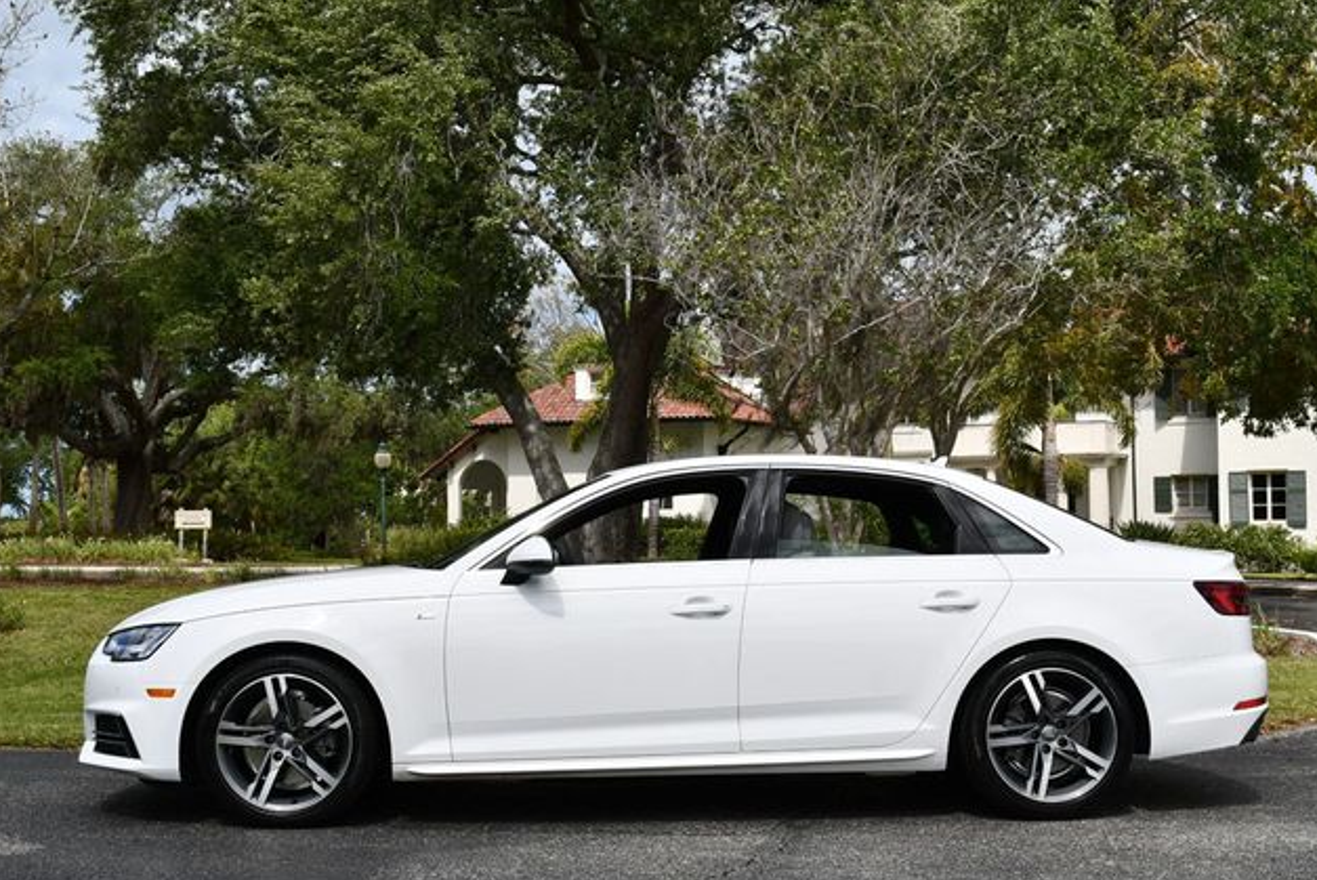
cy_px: 447
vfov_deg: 27.6
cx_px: 664
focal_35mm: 49
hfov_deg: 40.3
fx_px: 1794
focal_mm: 24
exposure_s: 1/320
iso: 100
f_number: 9
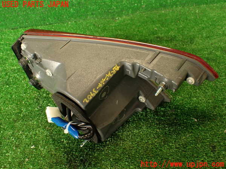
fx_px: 209
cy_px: 84
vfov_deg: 44.2
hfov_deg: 56.8
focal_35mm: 32
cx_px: 113
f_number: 2.4
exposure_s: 1/30
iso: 200
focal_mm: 5.79
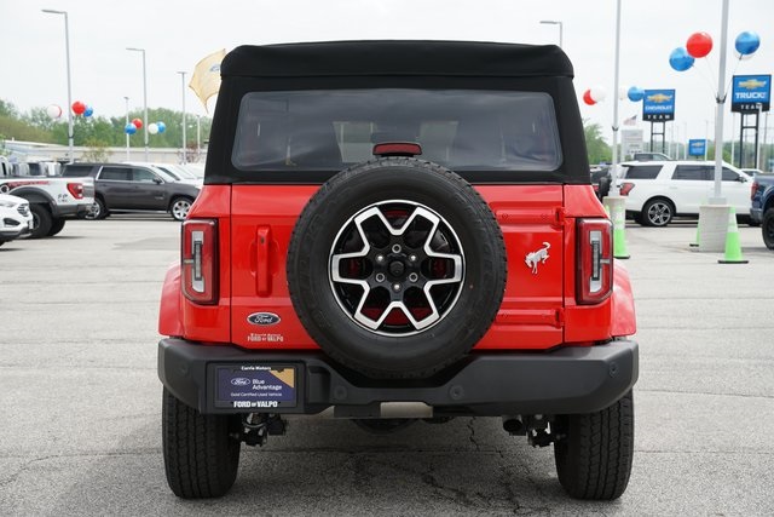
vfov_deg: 20.6
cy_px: 258
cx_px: 387
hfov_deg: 30.5
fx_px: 1419
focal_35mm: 66
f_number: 9
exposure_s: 1/100
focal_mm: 66
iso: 100
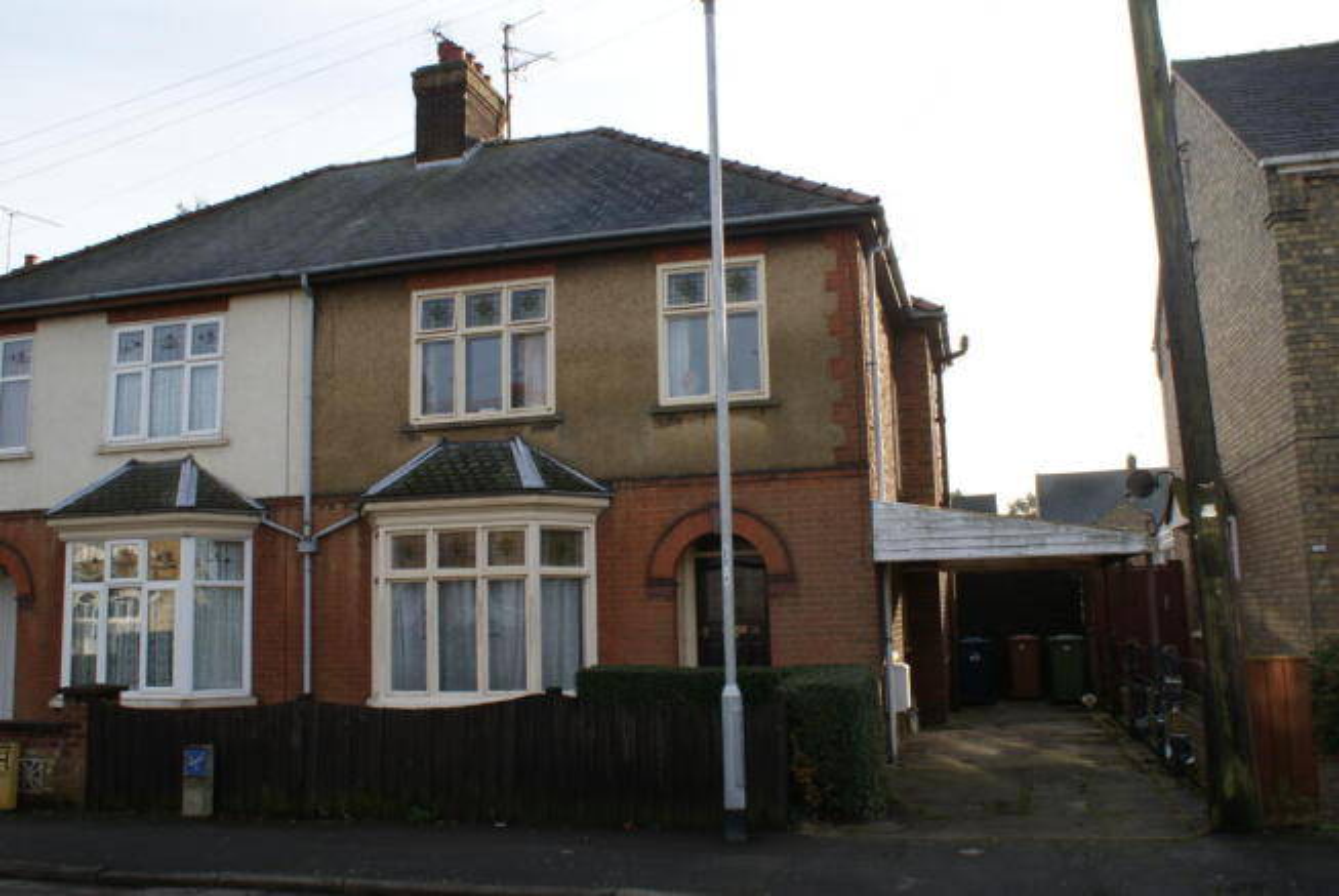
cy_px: 448
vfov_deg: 43.7
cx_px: 670
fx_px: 1117
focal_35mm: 30
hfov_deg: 61.9
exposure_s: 1/80
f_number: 9
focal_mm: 20
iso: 100
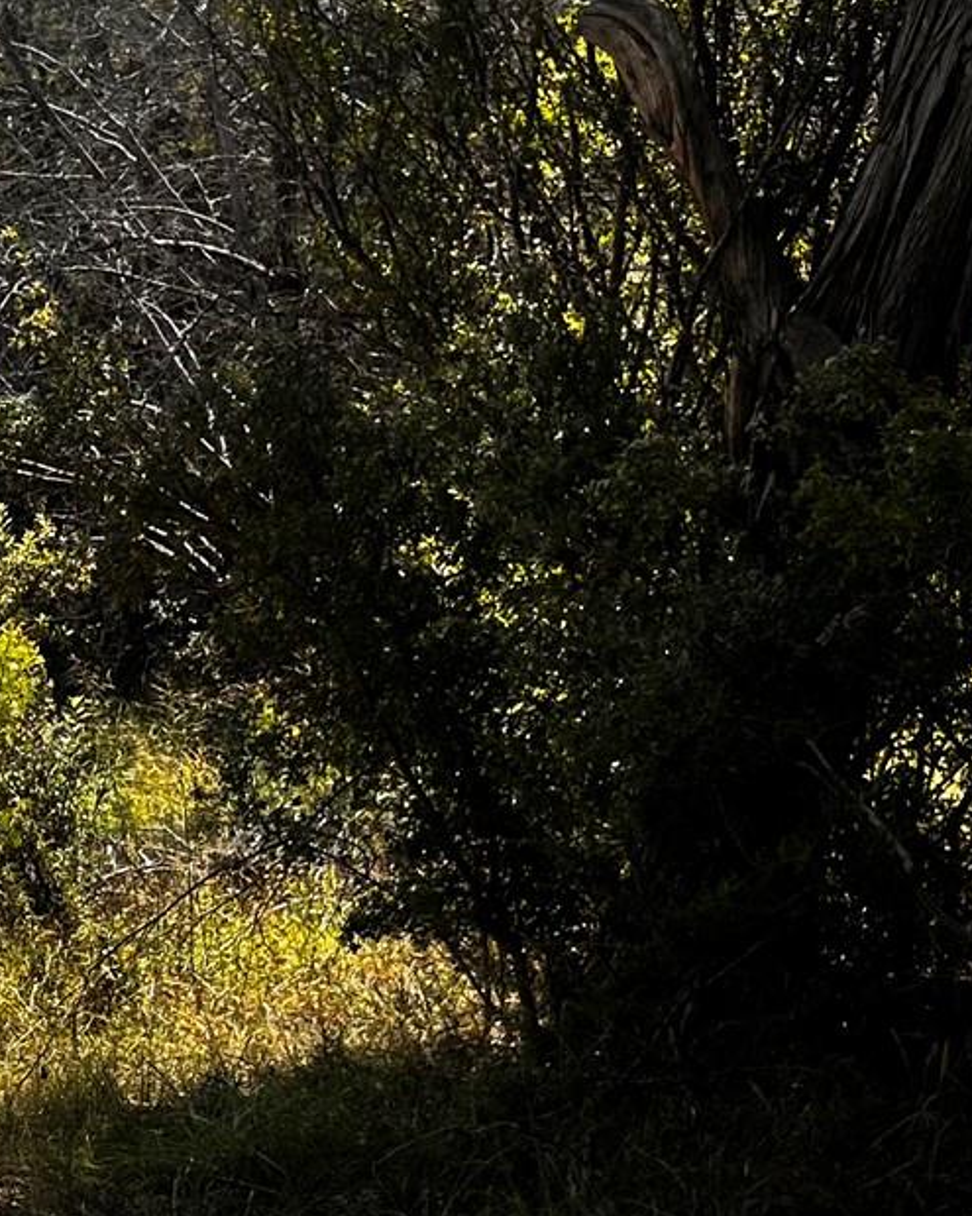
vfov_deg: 22.5
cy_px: 941
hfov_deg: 16.2
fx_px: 3021
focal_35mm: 84
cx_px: -611
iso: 50
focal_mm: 5.7
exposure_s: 1/2404
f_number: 1.5
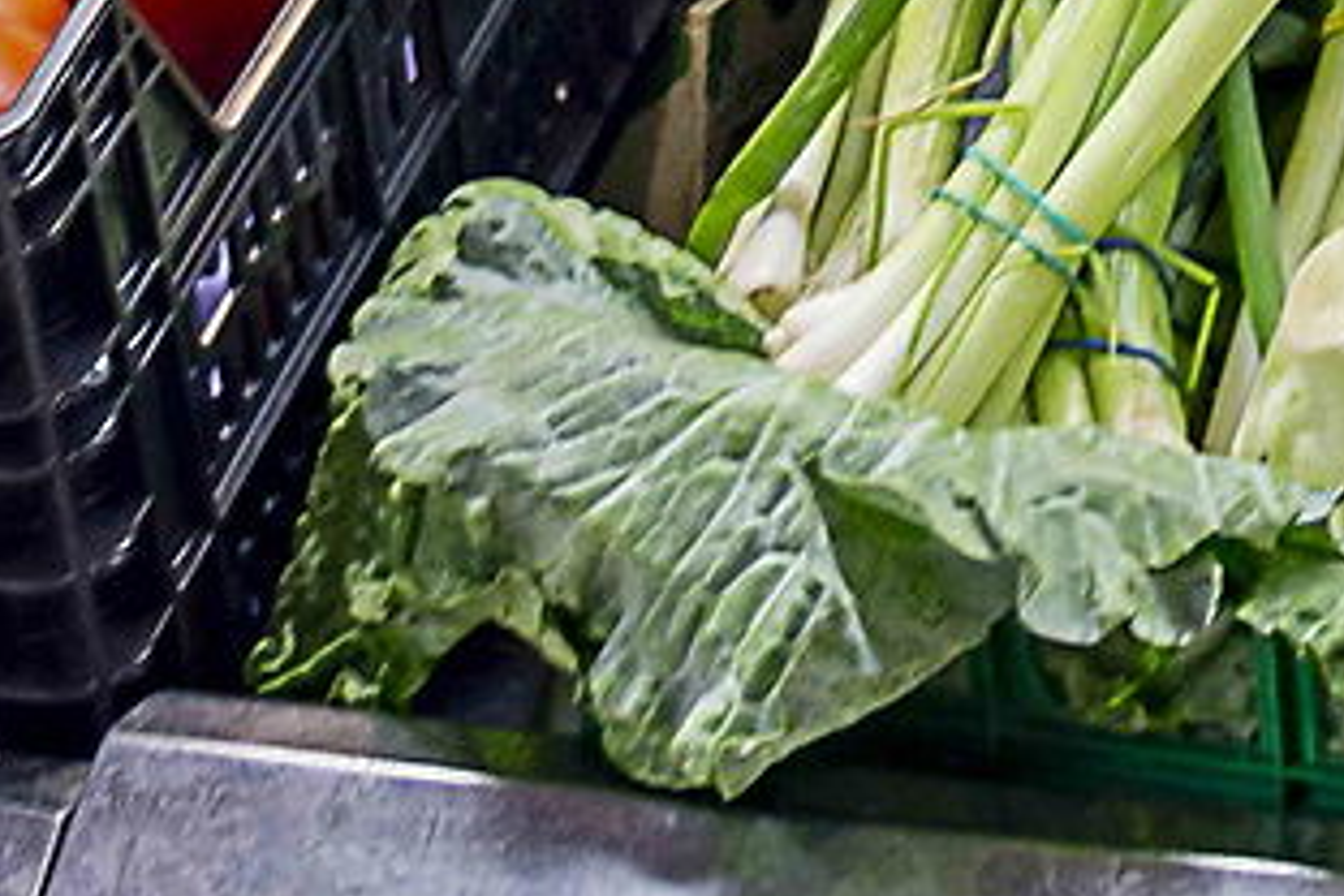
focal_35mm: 300
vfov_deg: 4.3
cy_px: -2542
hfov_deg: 6.8
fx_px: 11199
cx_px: 1982
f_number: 3.8
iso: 250
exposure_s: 1/13
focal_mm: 26
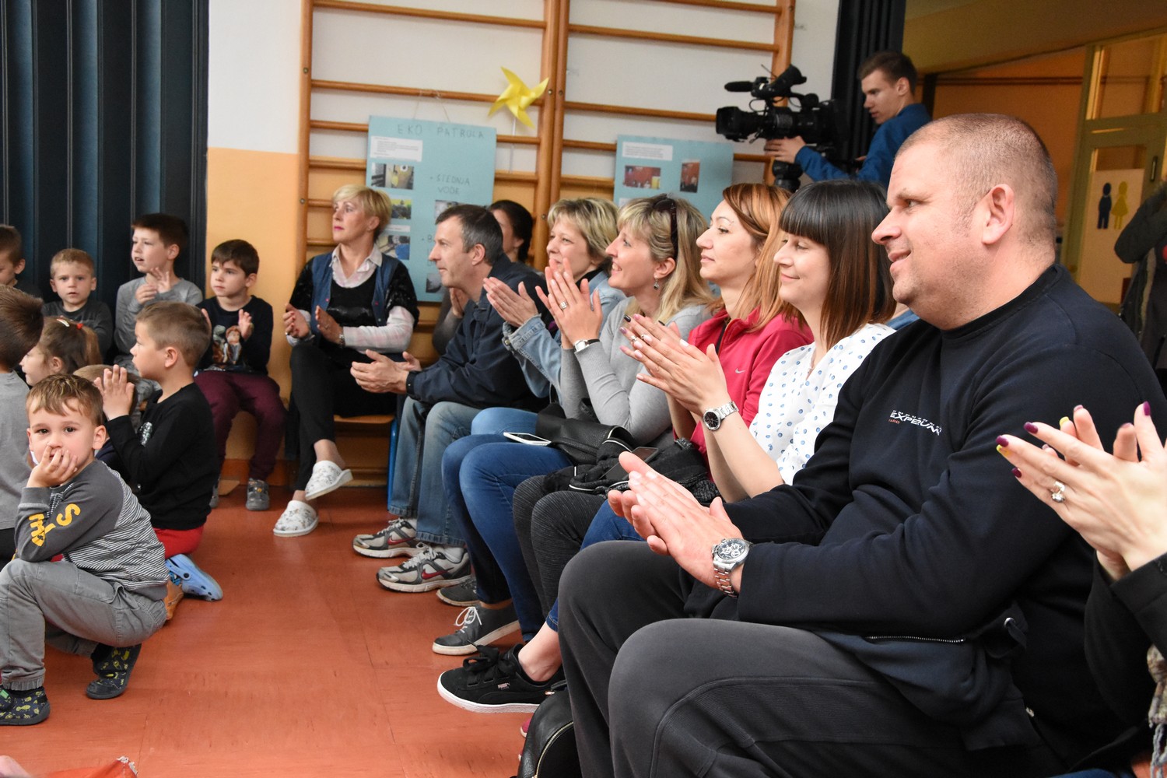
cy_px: 389
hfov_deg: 43.6
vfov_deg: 29.9
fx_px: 1459
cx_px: 584
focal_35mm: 45
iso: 5000
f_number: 5.6
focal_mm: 30
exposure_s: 1/250
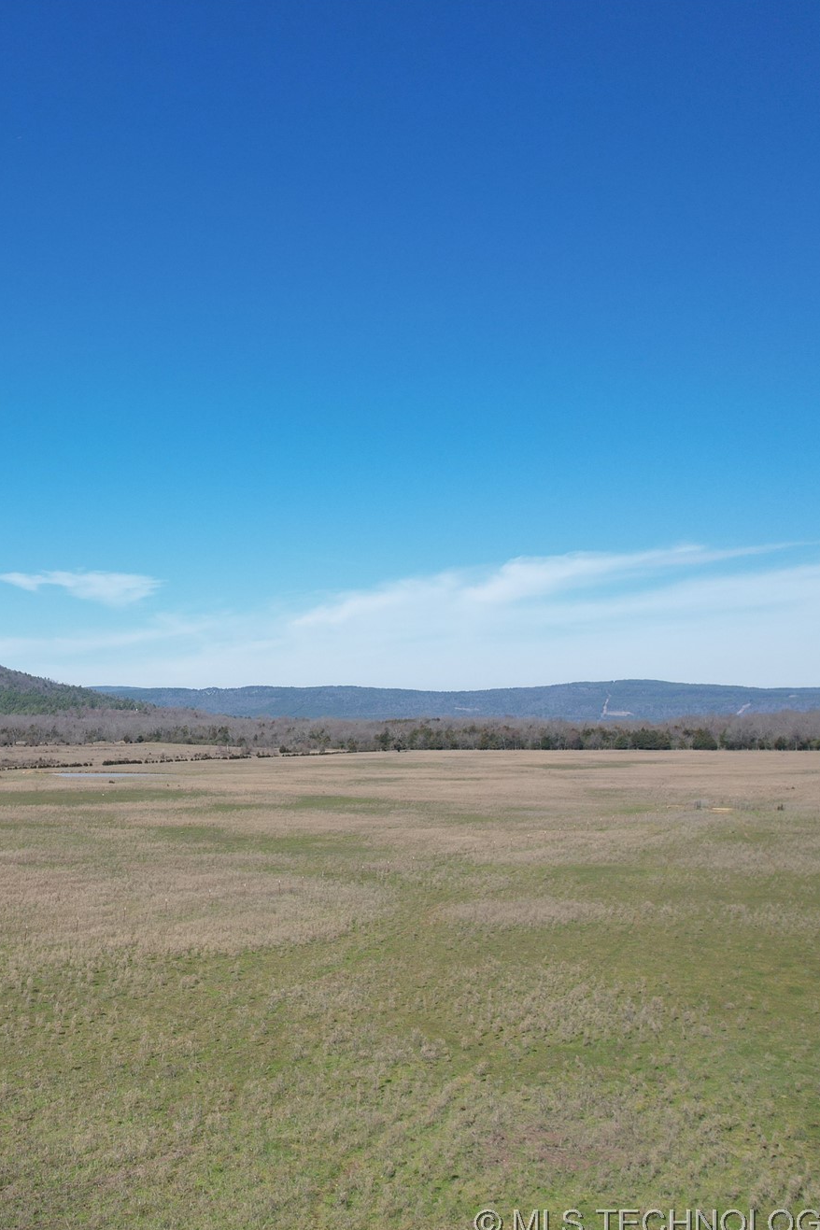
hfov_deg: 36.2
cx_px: 66
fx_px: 1162
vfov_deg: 55.8
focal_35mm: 34
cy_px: 626
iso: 100
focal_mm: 8.38
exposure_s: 1/1600
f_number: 2.8
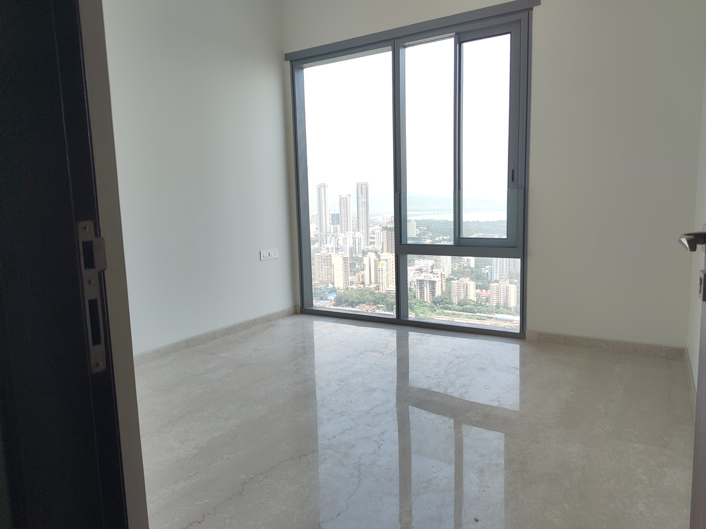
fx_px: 469
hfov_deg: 73.9
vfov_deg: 58.9
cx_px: 353
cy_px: 264
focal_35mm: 23
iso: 57
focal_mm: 5.56
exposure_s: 1/100
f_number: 1.88
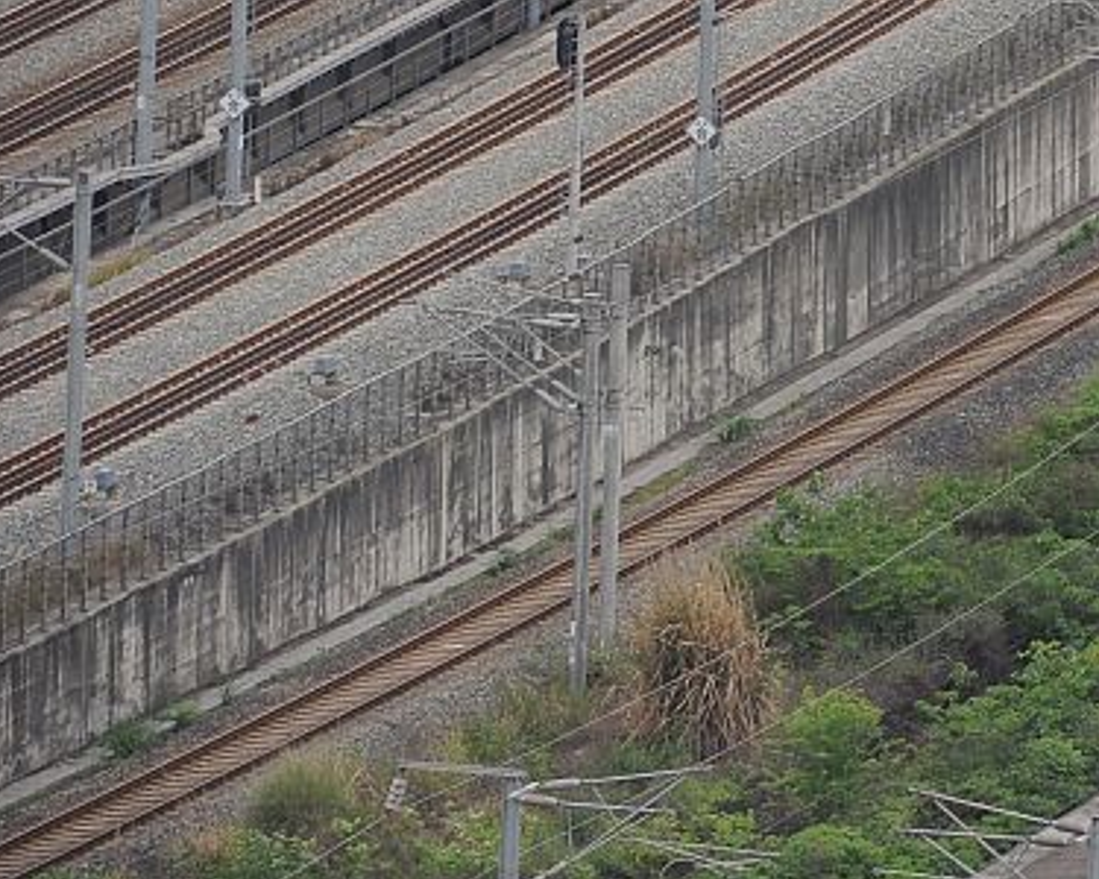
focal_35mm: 600
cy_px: -243
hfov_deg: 3.2
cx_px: 1738
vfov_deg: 2.6
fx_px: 19516
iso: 200
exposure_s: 1/80
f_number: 8
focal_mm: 200
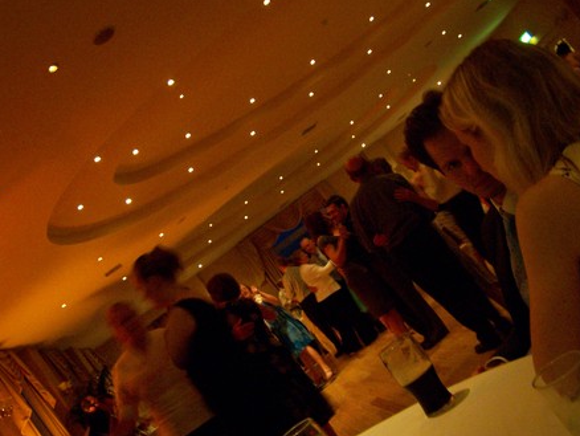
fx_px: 654
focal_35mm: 39
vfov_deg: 36.9
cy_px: 216
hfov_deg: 47.8
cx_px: 287
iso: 400
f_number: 2.8
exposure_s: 1/8
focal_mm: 6.3
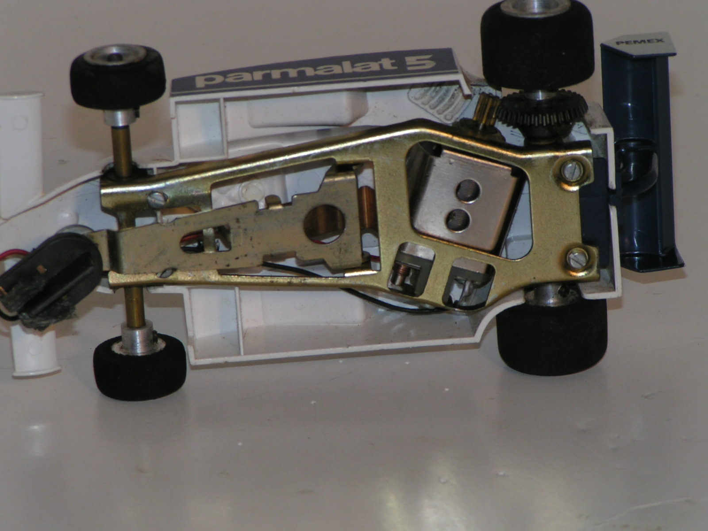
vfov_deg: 6.6
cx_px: 354
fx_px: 4622
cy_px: 266
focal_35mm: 226
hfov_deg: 8.8
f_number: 5.6
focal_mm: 34.5
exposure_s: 1/250
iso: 50
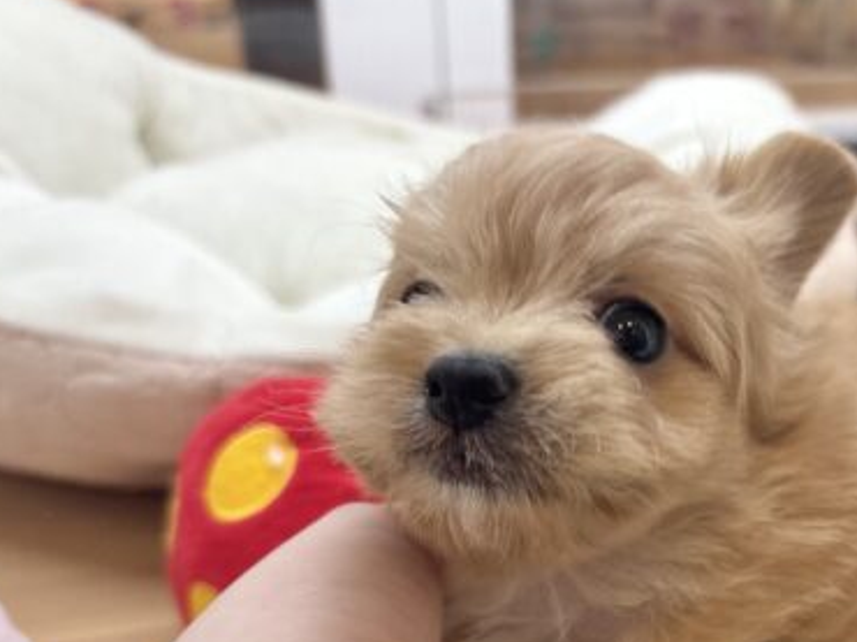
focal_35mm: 45
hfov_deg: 41.2
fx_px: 1113
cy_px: 526
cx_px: 614
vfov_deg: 31.2
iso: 64
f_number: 1.6
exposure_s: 1/100
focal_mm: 5.96
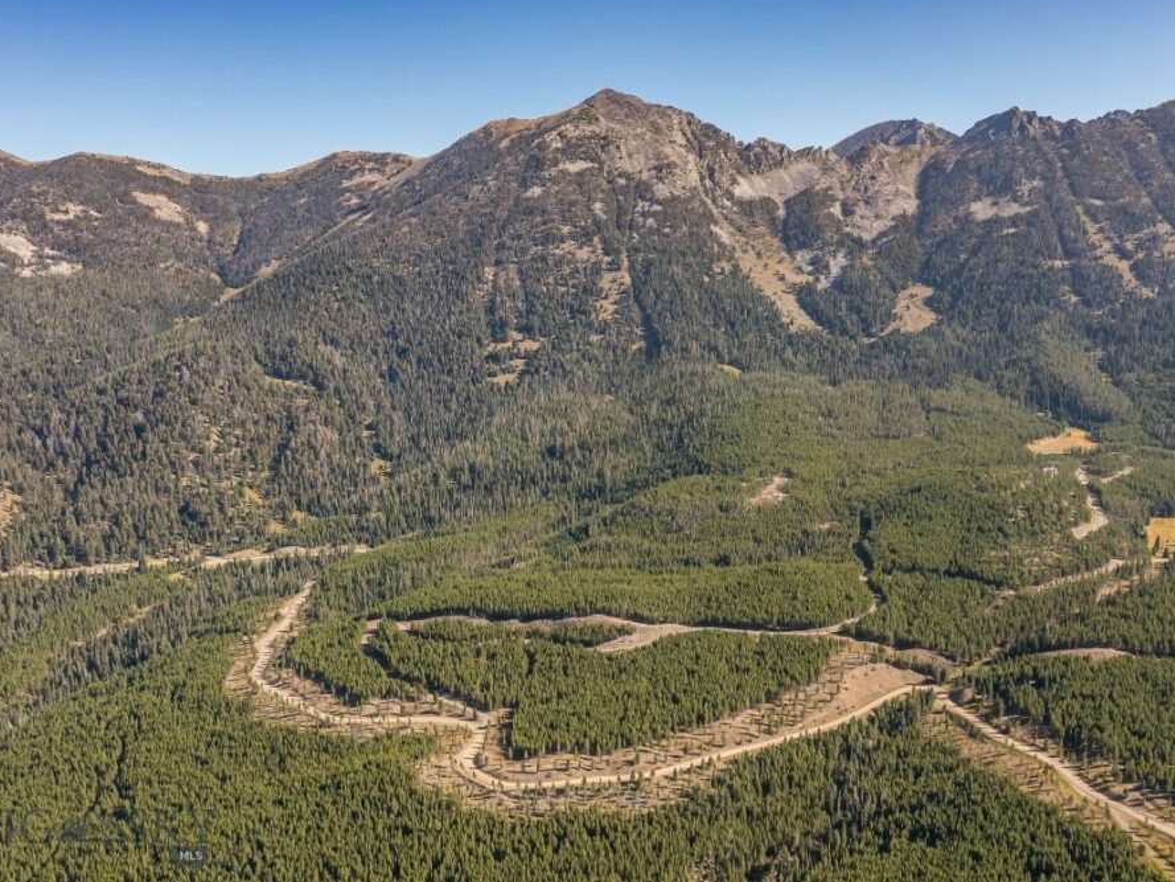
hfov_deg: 58.3
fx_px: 1052
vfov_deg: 45.4
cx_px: 636
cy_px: 432
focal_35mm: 31
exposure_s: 1/120
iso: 100
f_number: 8
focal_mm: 10.26
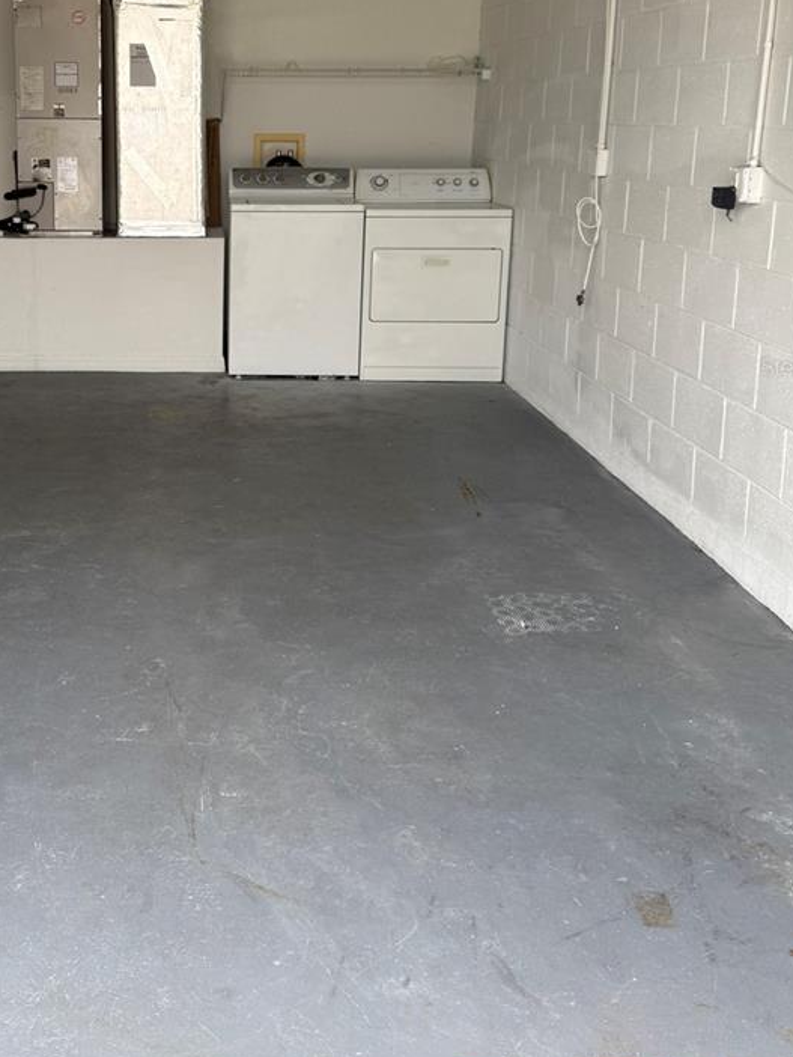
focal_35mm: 41
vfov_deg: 45.2
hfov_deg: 34.4
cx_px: 191
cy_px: 366
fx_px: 1252
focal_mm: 6.76
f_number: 1.78
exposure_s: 1/223
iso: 64
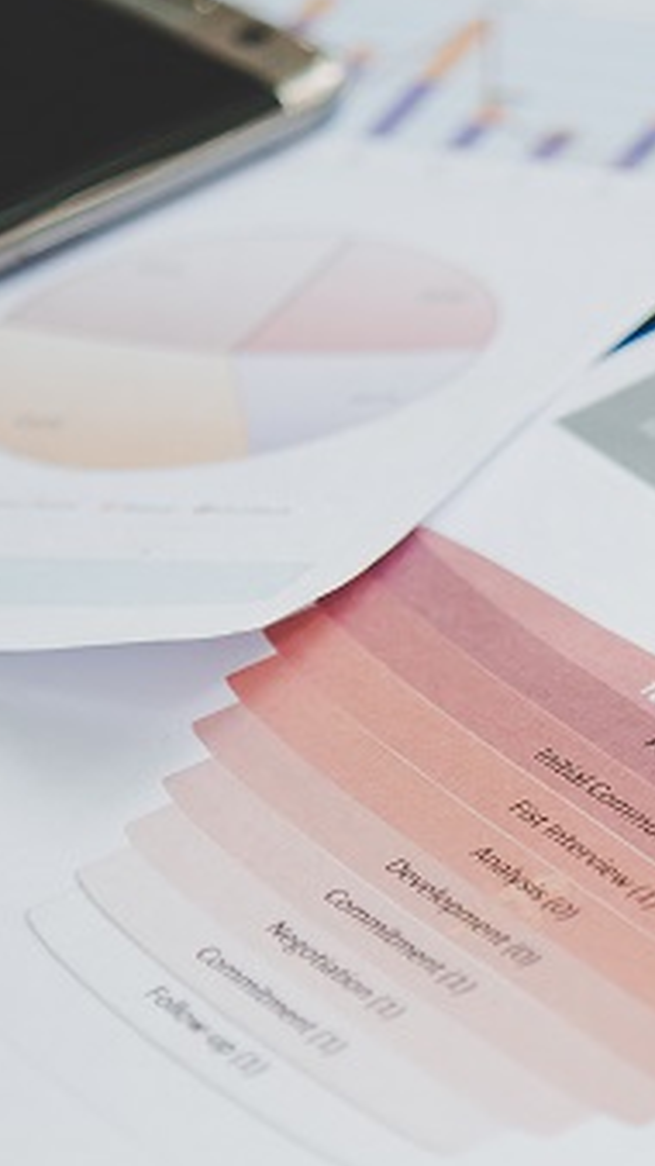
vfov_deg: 9.0
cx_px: 910
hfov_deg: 5.1
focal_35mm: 238
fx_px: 7352
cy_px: 1107
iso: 400
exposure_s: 1/320
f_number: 2.8
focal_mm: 60
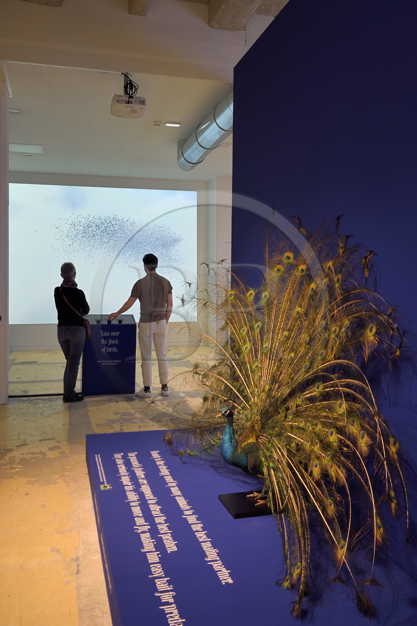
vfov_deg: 61.9
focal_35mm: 30
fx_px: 521
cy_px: 313
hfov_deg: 43.6
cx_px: 208
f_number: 6.3
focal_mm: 30
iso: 800
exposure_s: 1/40
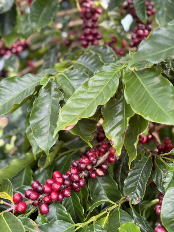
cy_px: 116
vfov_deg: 39.7
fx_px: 322
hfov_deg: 30.3
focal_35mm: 48
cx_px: 87
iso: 80
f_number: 1.78
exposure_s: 1/172
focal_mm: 6.86
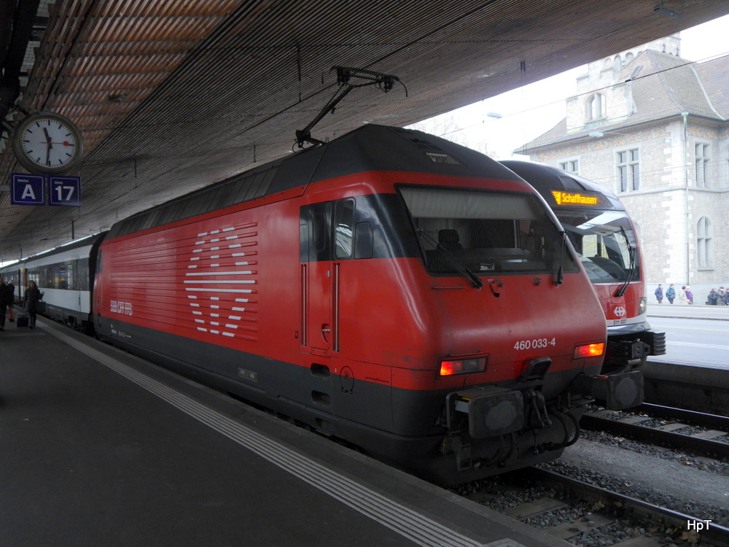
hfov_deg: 60.0
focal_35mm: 30
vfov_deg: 46.8
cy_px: 274
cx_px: 364
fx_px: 632
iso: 320
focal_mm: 15
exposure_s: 1/60
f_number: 3.6
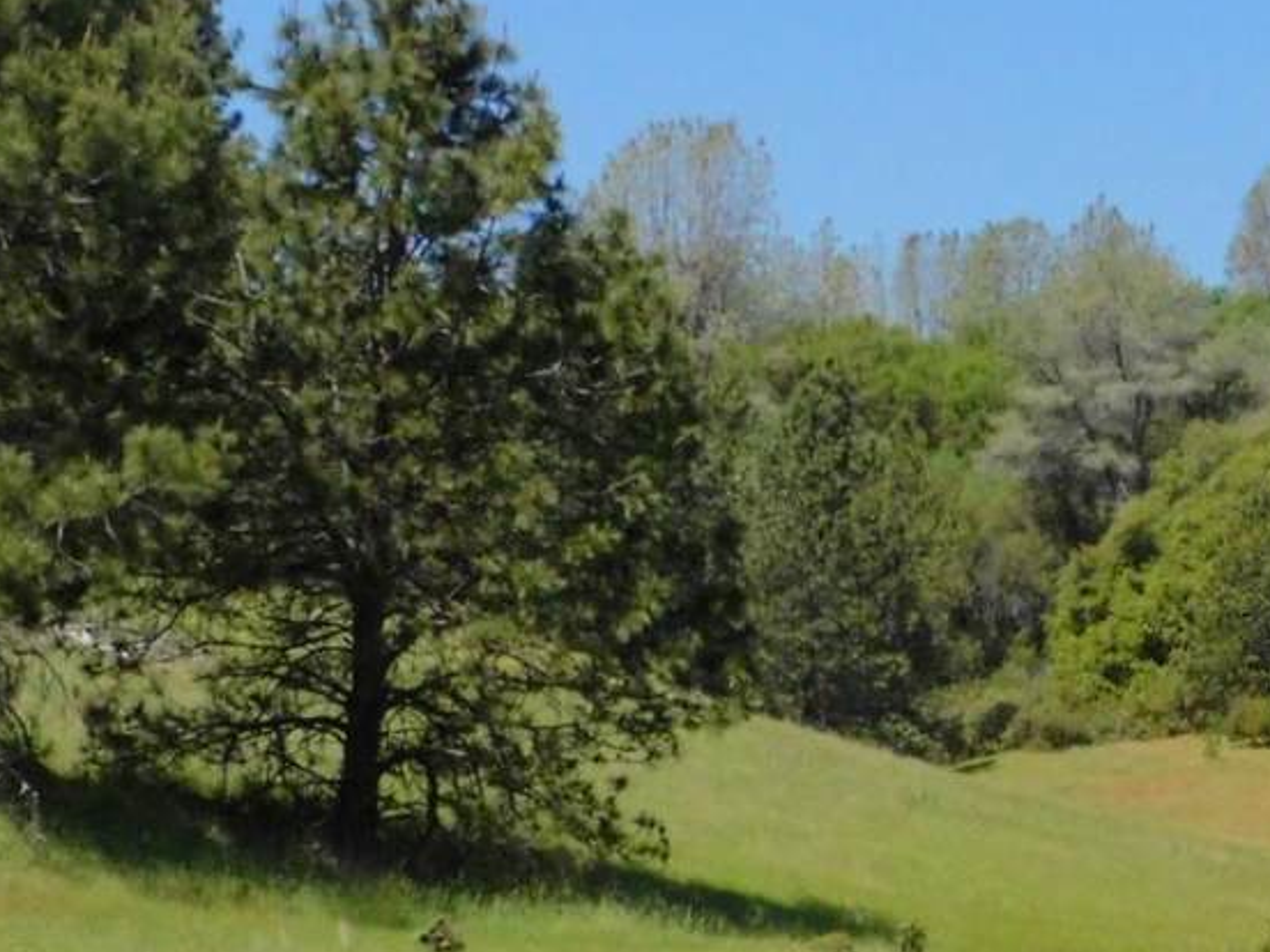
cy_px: 750
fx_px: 4256
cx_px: 1445
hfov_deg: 16.4
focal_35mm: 116
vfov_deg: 12.7
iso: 800
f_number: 8
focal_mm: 9
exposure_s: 1/1600
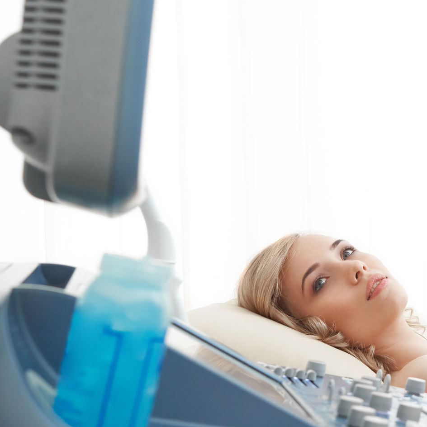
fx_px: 1103
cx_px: 476
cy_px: 194
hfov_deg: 20.8
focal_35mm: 79
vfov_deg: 21.9
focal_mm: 35
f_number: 5.6
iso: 640
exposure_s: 1/160
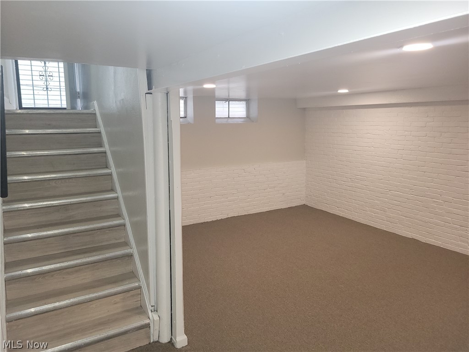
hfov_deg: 67.3
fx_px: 352
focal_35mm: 26
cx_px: 234
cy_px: 176
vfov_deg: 53.1
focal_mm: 5.4
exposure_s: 1/60
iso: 100
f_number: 1.8
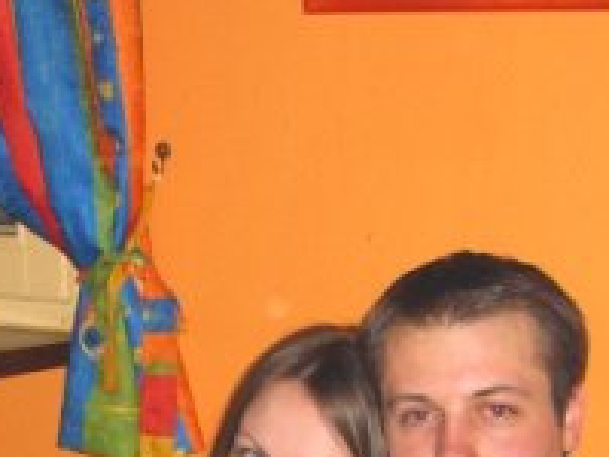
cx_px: 189
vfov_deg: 12.6
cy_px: 600
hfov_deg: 17.2
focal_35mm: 114
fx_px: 2006
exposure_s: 1/60
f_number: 2.8
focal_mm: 7.9
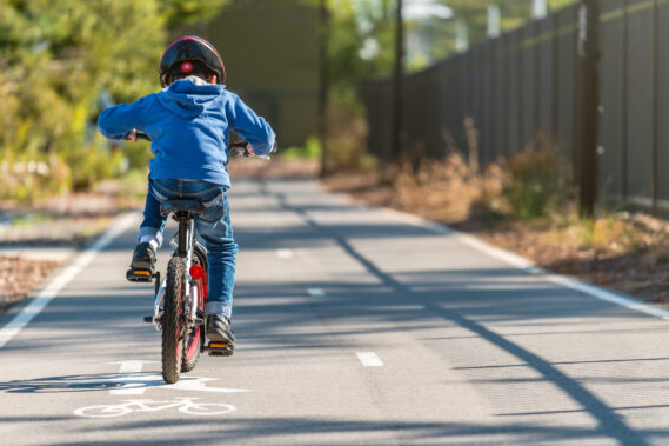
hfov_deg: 9.2
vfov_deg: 6.1
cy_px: 205
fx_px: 4180
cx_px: 340
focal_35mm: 225
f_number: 4
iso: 100
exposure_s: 1/250
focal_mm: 200
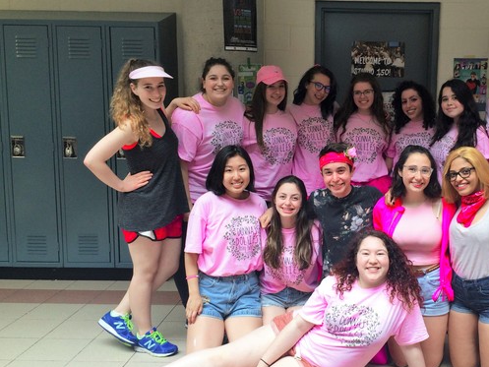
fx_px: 593
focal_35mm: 42
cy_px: 187
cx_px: 353
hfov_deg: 43.6
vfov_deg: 34.4
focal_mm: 4.15
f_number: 2.2
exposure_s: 1/60
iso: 50
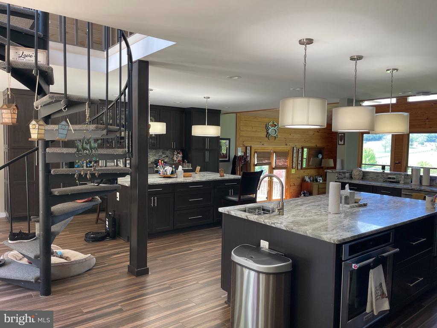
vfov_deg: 54.9
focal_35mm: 25
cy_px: 164
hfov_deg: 69.4
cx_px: 218
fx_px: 316
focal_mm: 5.1
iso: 80
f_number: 1.6
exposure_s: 1/120
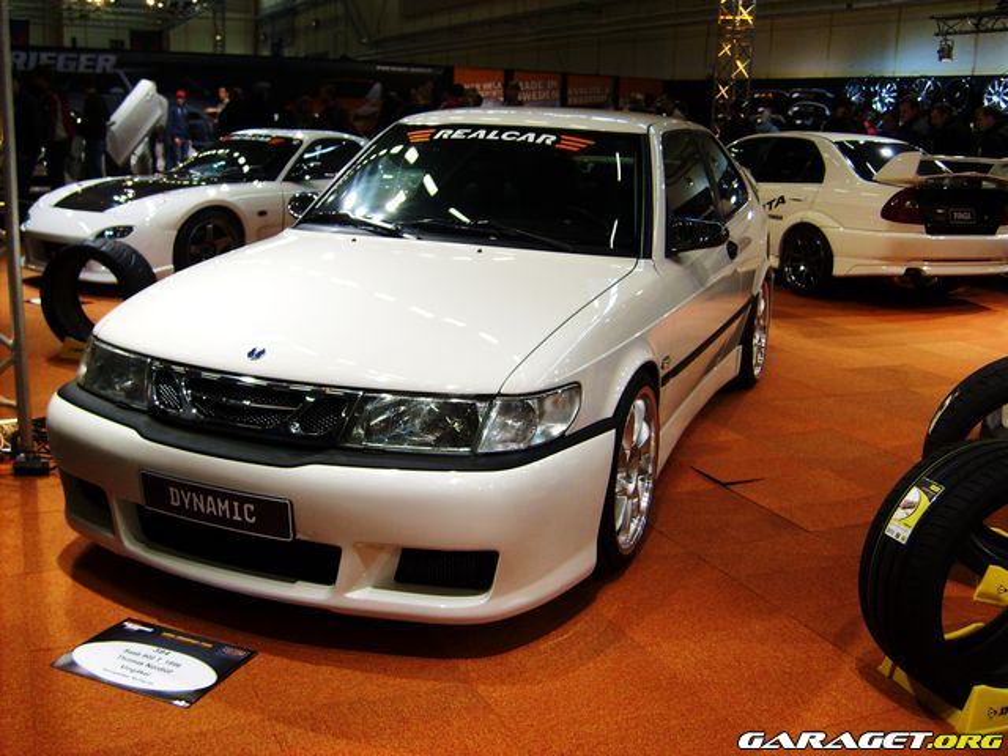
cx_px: 504
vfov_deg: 40.7
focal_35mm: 35
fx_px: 1019
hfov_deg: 52.6
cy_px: 378
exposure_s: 1/125
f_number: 2.8
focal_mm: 5.8
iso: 80
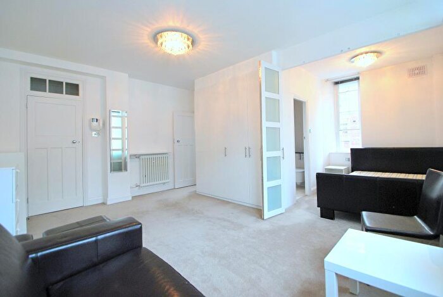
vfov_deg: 77.5
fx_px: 185
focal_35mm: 15
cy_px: 148
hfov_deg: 100.3
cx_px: 222
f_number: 4.5
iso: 200
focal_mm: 10
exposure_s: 1/80
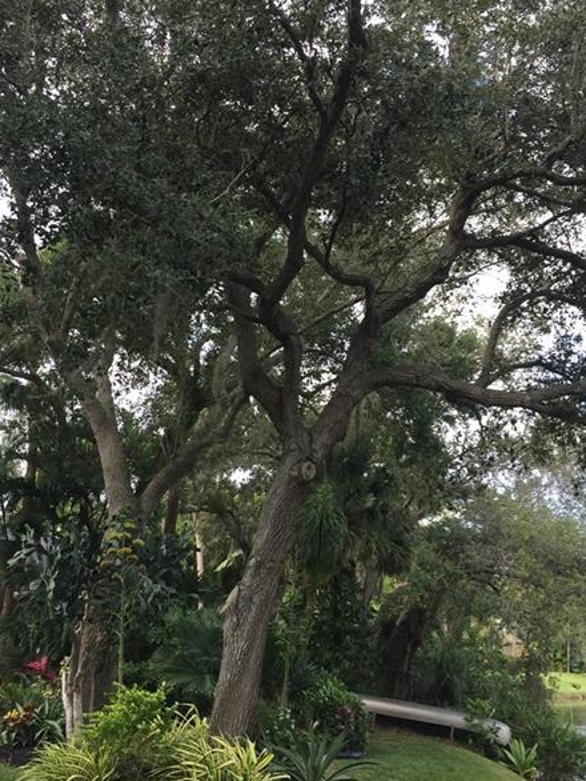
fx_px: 857
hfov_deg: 37.7
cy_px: 381
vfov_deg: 49.0
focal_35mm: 38
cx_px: 273
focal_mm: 4.15
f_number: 2.2
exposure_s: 1/314
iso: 32
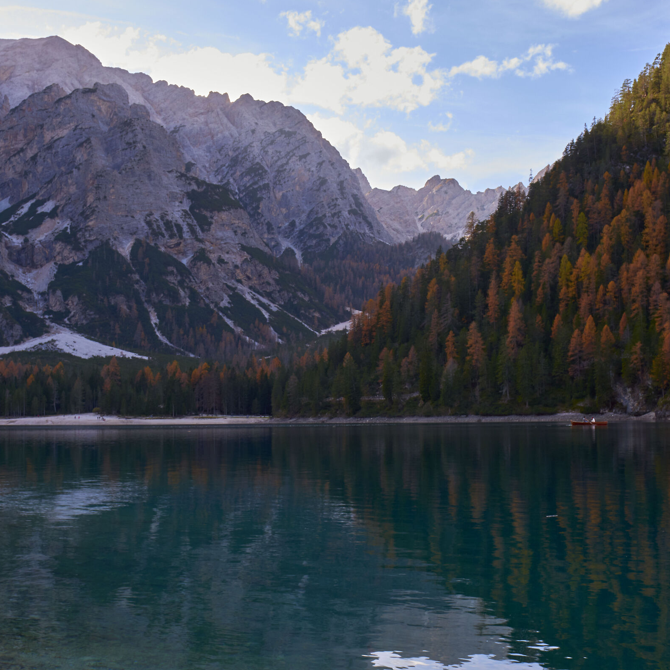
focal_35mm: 45
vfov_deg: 37.6
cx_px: 308
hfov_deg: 37.5
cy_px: 332
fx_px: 985
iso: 250
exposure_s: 1/60
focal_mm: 23
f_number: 9
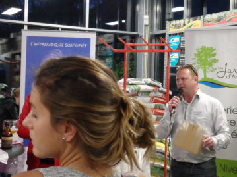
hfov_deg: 35.6
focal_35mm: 54
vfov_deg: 27.0
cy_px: 88
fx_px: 370
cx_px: 118
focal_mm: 9.8
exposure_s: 1/80
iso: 3200
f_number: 4.1
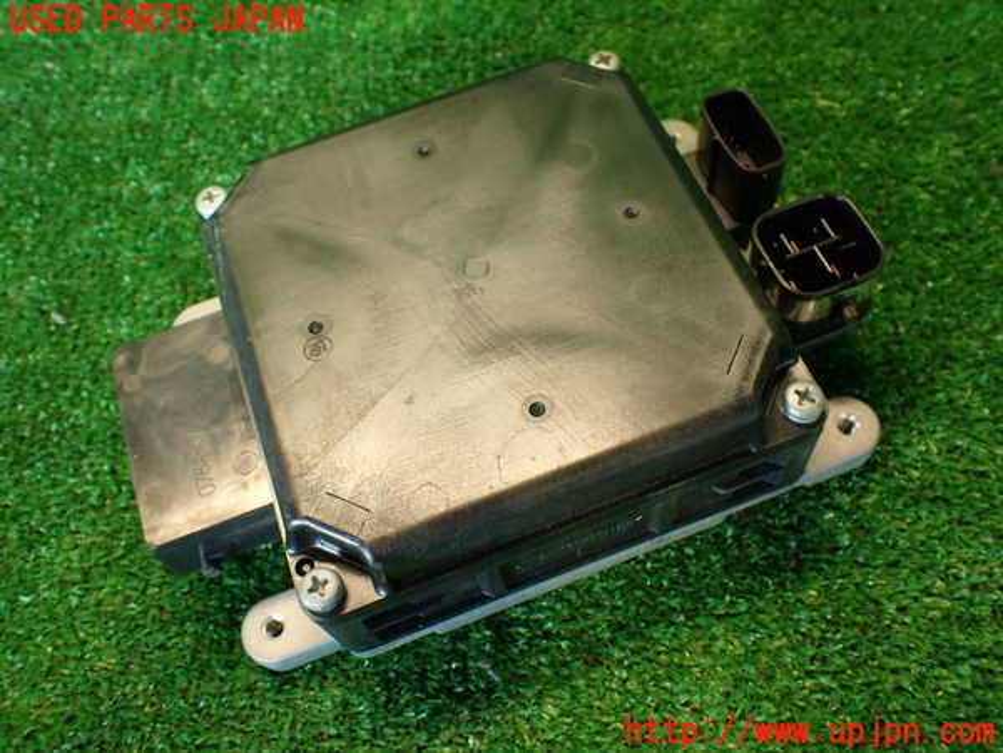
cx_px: 502
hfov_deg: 56.8
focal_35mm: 32
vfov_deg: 44.2
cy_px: 376
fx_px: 927
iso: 200
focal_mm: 5.79
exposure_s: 1/30
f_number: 2.4
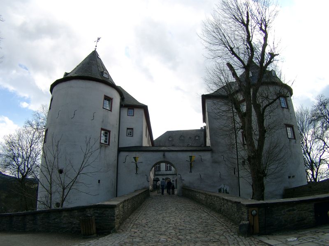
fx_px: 323
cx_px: 164
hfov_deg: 54.0
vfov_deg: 41.8
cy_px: 123
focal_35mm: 34
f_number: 4
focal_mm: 7.13
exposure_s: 1/416
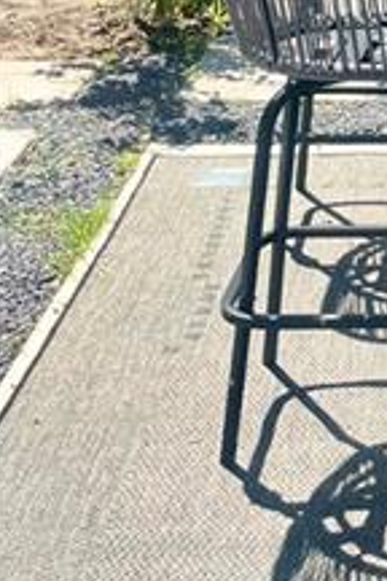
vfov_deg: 20.1
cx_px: 763
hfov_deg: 12.6
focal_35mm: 96
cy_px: -91
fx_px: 1548
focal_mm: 4.2
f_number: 1.6
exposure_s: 1/2092
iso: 32
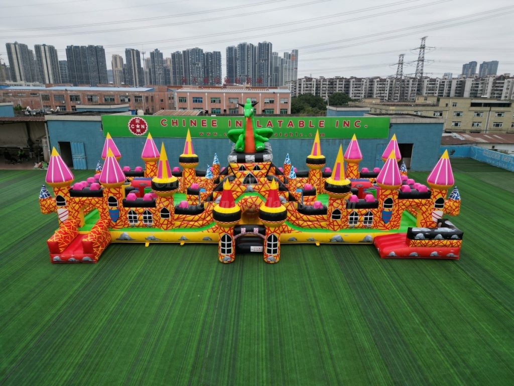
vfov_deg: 56.8
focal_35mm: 24
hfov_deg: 71.6
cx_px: 257
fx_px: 356
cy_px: 193
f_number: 1.7
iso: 150
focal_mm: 6.72
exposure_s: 1/1500
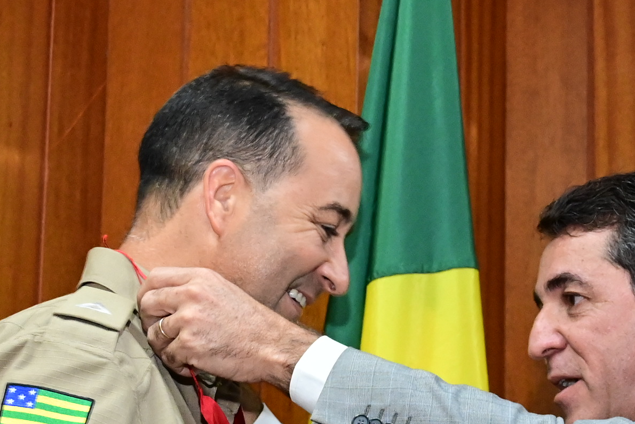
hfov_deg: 13.6
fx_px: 2664
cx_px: 376
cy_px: 418
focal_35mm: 151
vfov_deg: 9.0
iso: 4000
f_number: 4.5
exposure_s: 1/125
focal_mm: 41
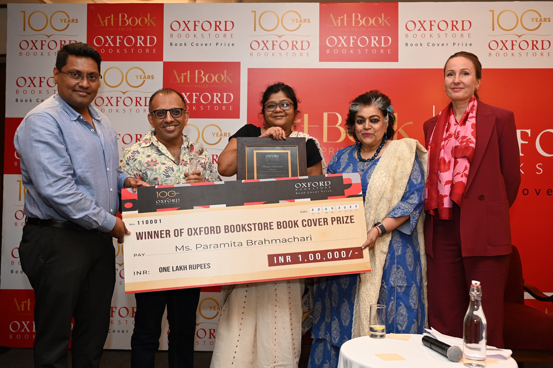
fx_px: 553
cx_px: 276
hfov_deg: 53.2
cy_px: 184
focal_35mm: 36
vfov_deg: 36.8
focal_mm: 36
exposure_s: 1/125
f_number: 4
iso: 2000
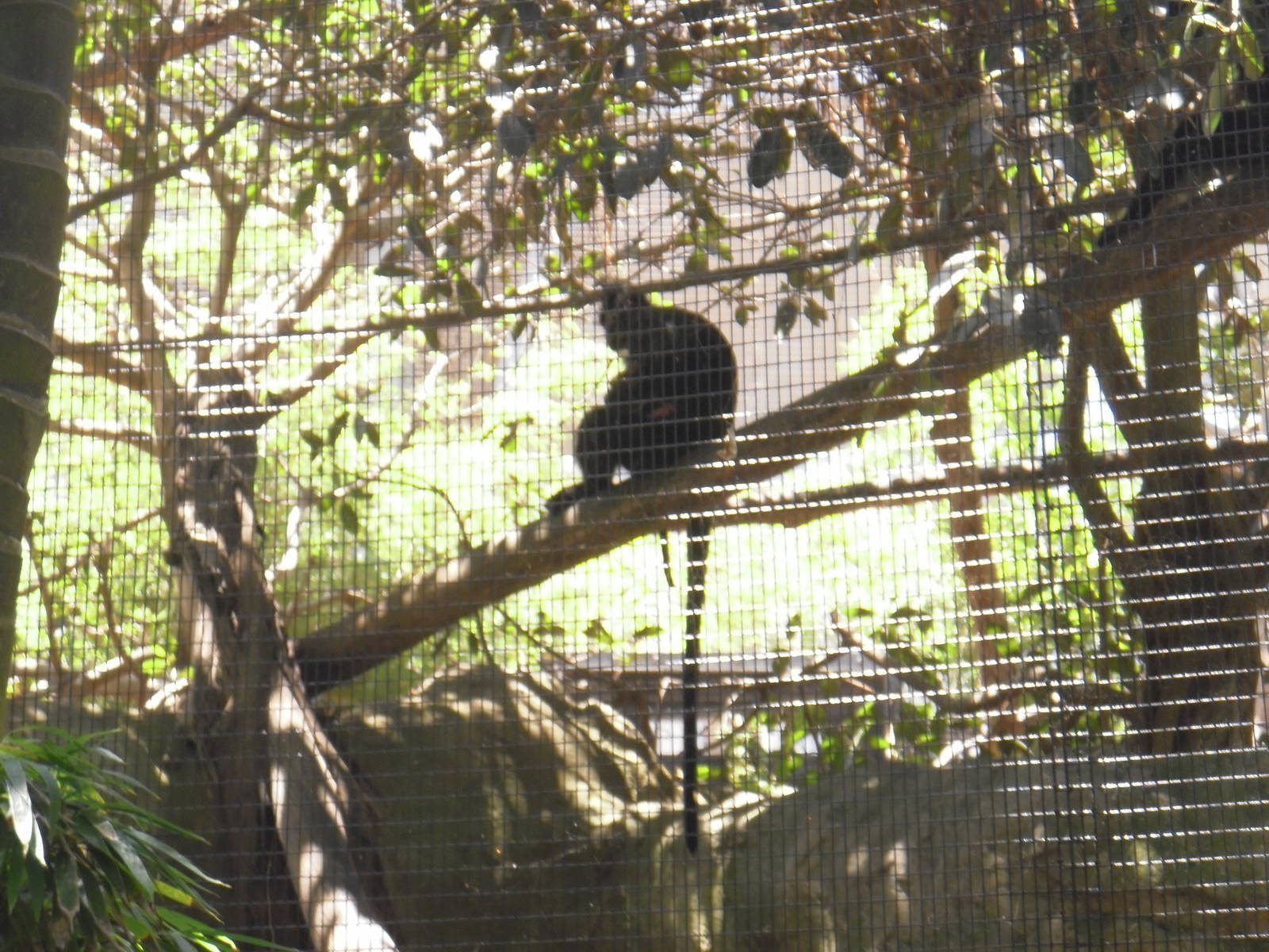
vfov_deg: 13.0
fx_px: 4179
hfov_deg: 17.3
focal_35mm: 114
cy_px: 476
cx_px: 634
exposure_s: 1/40
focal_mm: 20.1
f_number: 5
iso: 125
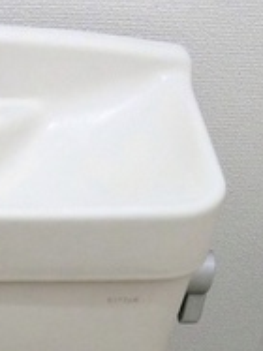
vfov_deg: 22.4
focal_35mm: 71
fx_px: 720
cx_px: -46
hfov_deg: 19.6
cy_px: 529
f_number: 2.7
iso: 400
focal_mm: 4.06
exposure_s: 1/80
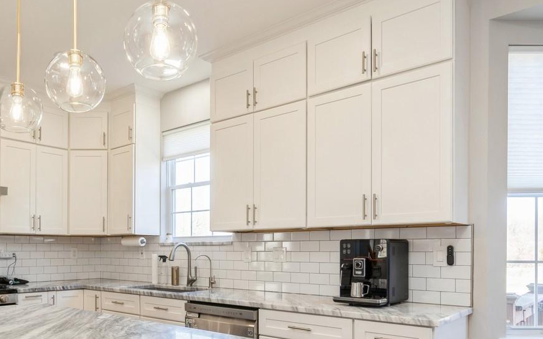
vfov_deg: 40.7
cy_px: 250
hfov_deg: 61.5
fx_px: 444
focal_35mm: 30
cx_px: 184
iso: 200
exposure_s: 1/10
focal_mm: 16
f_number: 11
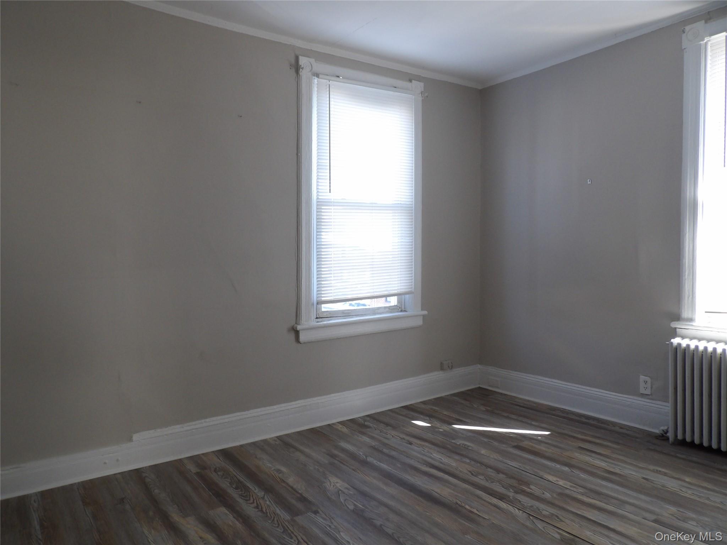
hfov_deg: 71.6
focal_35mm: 24
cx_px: 364
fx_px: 504
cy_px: 272
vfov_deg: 56.8
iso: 134
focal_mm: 4.3
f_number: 3.2
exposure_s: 1/33
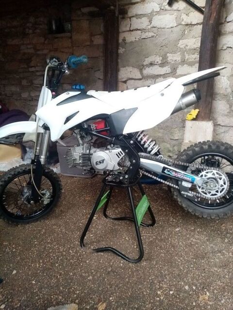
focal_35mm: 26
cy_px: 155
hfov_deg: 53.1
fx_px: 233
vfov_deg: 67.3
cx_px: 116
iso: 163
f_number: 1.8
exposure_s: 1/33.3
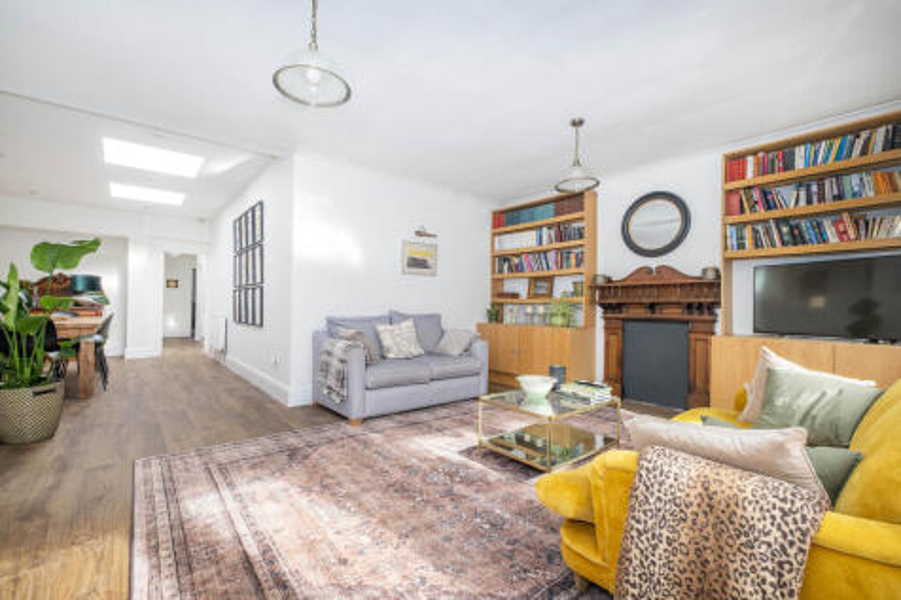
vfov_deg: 77.3
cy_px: 300
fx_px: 375
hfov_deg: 100.4
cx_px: 450
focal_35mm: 15
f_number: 5.6
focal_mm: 10
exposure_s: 1/60
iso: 320
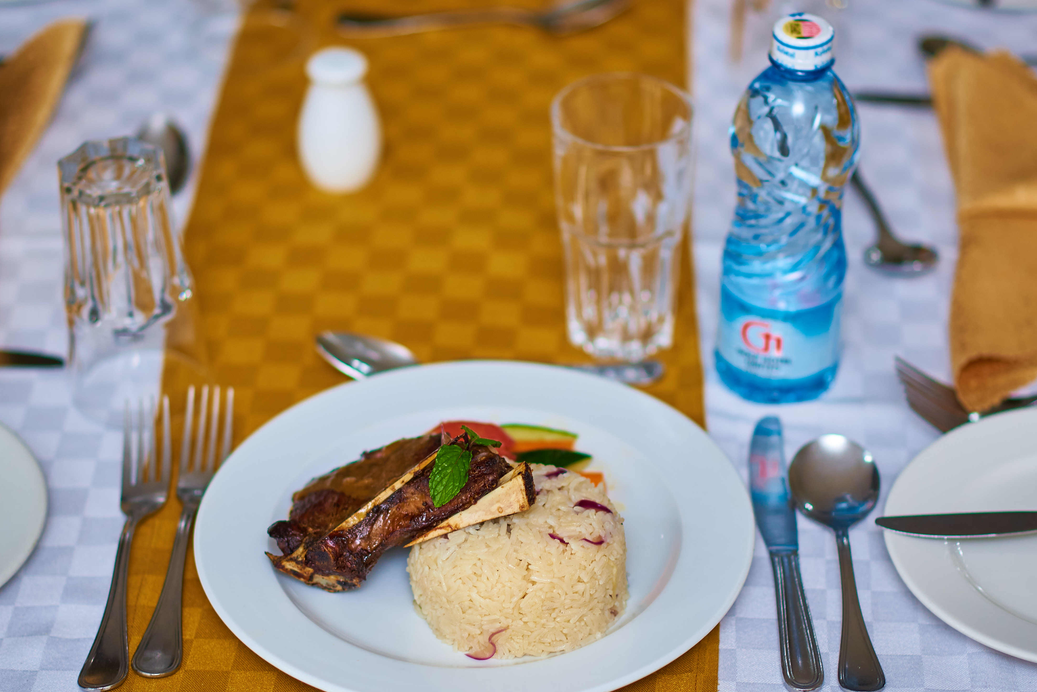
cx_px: 507
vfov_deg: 11.6
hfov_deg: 17.3
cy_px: 373
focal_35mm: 118
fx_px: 3400
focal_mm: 85
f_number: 2
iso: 250
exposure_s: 1/125
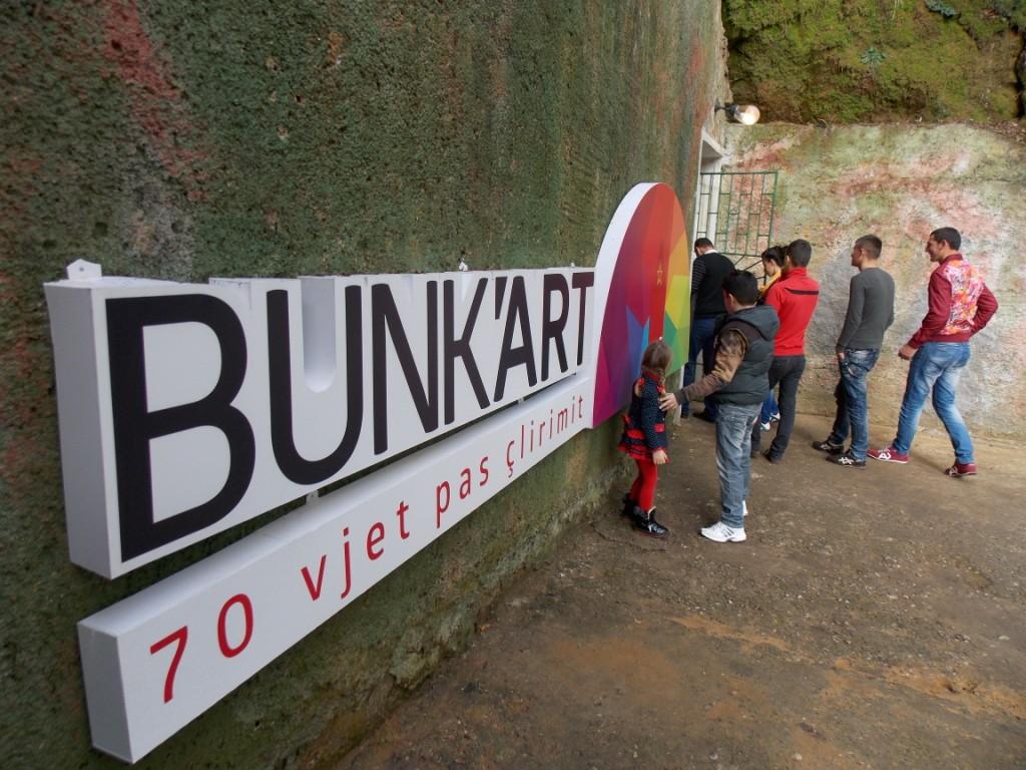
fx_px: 682
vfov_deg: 58.9
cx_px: 513
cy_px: 385
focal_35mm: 23
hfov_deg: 73.9
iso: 80
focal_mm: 4
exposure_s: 1/200
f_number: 3.1
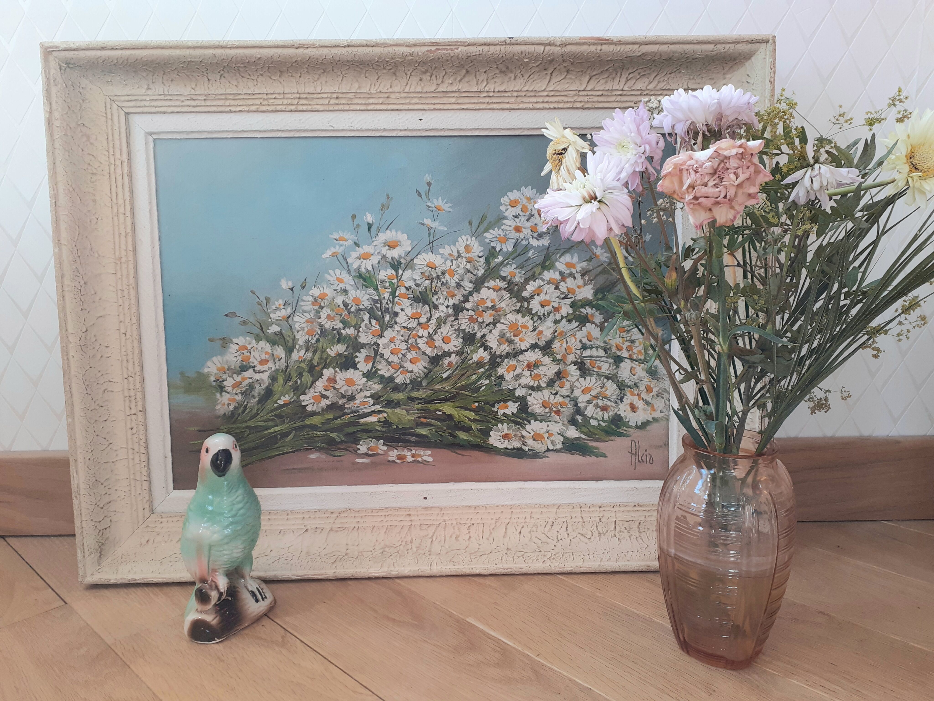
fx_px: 729
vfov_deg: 51.4
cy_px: 350
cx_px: 467
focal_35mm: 27
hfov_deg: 65.3
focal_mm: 3.6
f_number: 1.9
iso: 50
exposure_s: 1/100
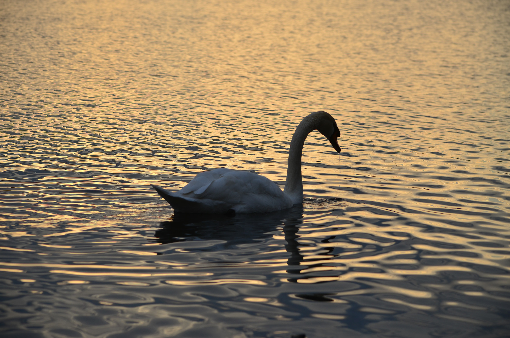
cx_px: 255
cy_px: 169
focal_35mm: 150
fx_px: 2120
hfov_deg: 13.7
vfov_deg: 9.1
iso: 100
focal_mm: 100
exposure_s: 1/640
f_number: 5.6
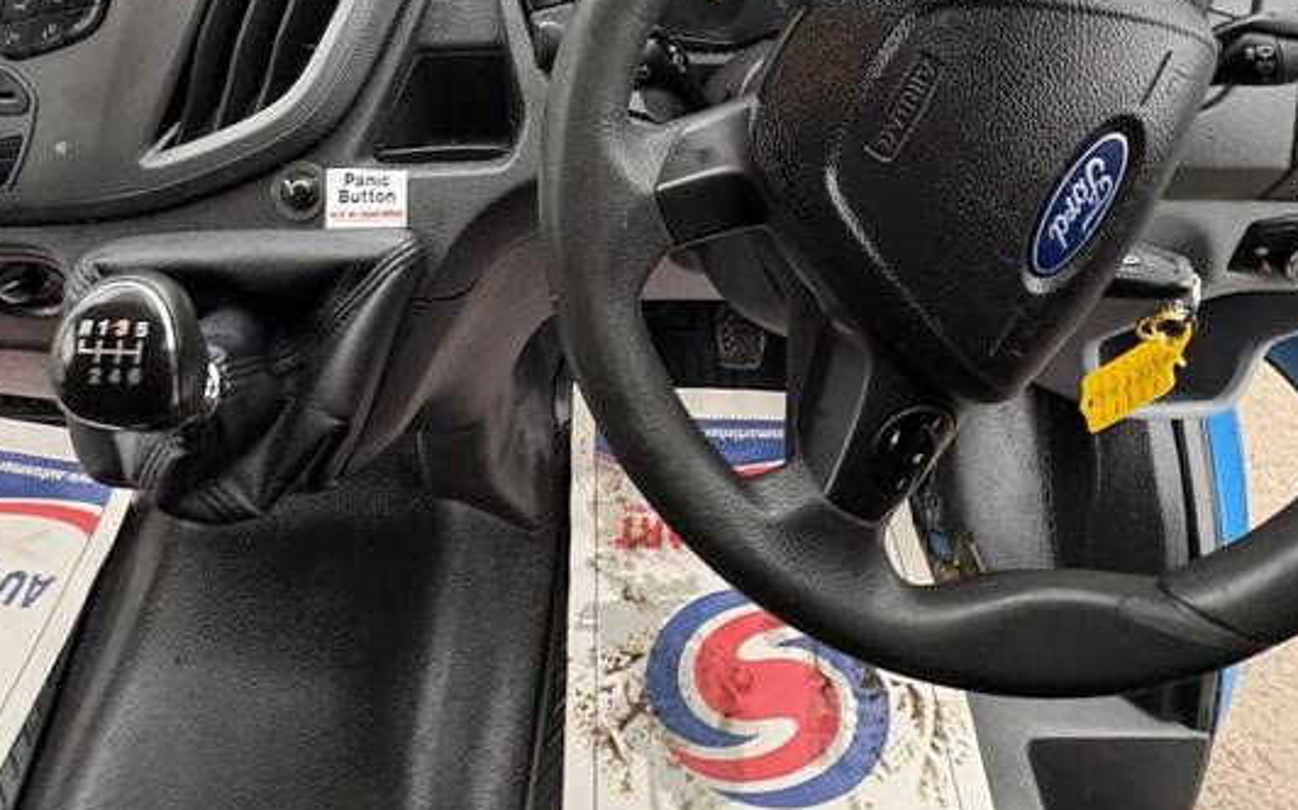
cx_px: 568
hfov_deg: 72.3
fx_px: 884
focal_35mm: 25
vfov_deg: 44.8
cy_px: 83
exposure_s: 1/60
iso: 400
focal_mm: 2.22
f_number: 2.2
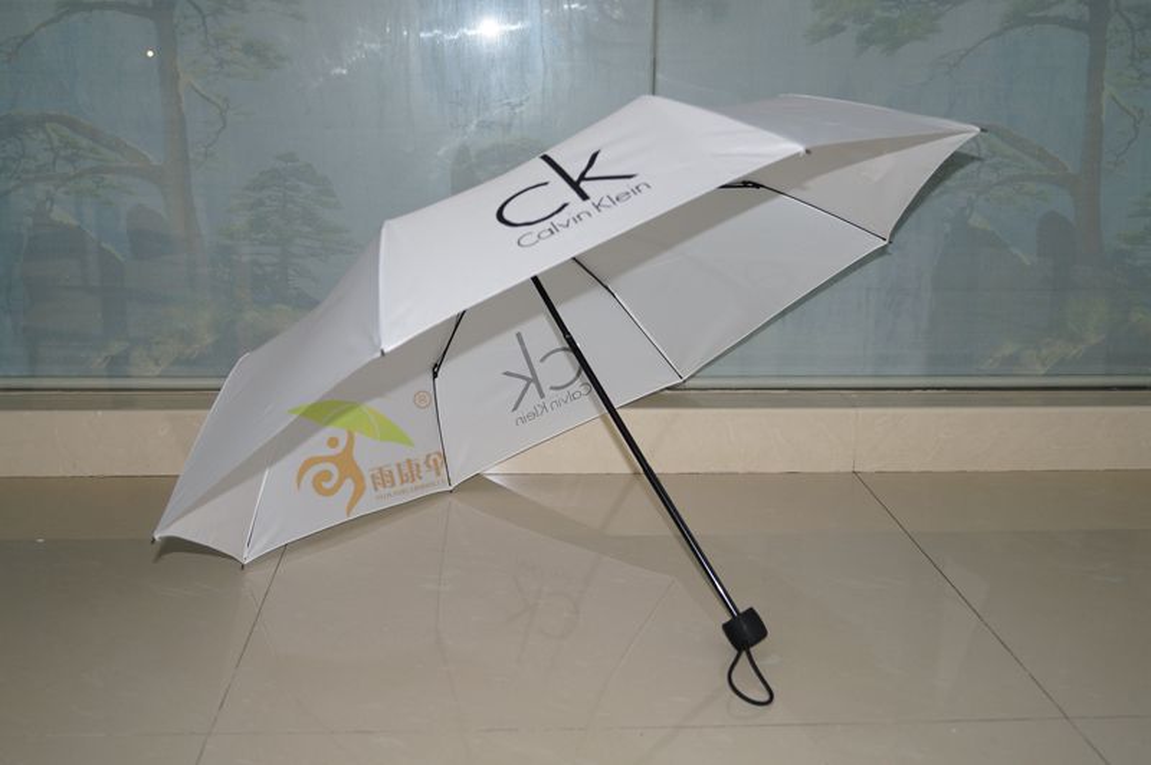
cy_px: 382
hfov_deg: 46.4
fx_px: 1342
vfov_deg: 31.8
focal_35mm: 42
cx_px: 576
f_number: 4.5
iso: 320
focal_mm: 28
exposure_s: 1/60
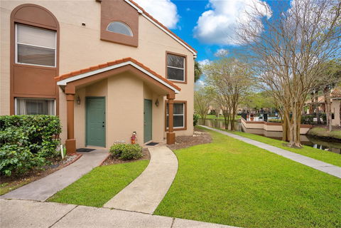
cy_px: 114
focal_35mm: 16
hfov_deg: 96.7
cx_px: 170
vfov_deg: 73.7
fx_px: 152
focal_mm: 16
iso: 100
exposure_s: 1/80
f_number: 5.6
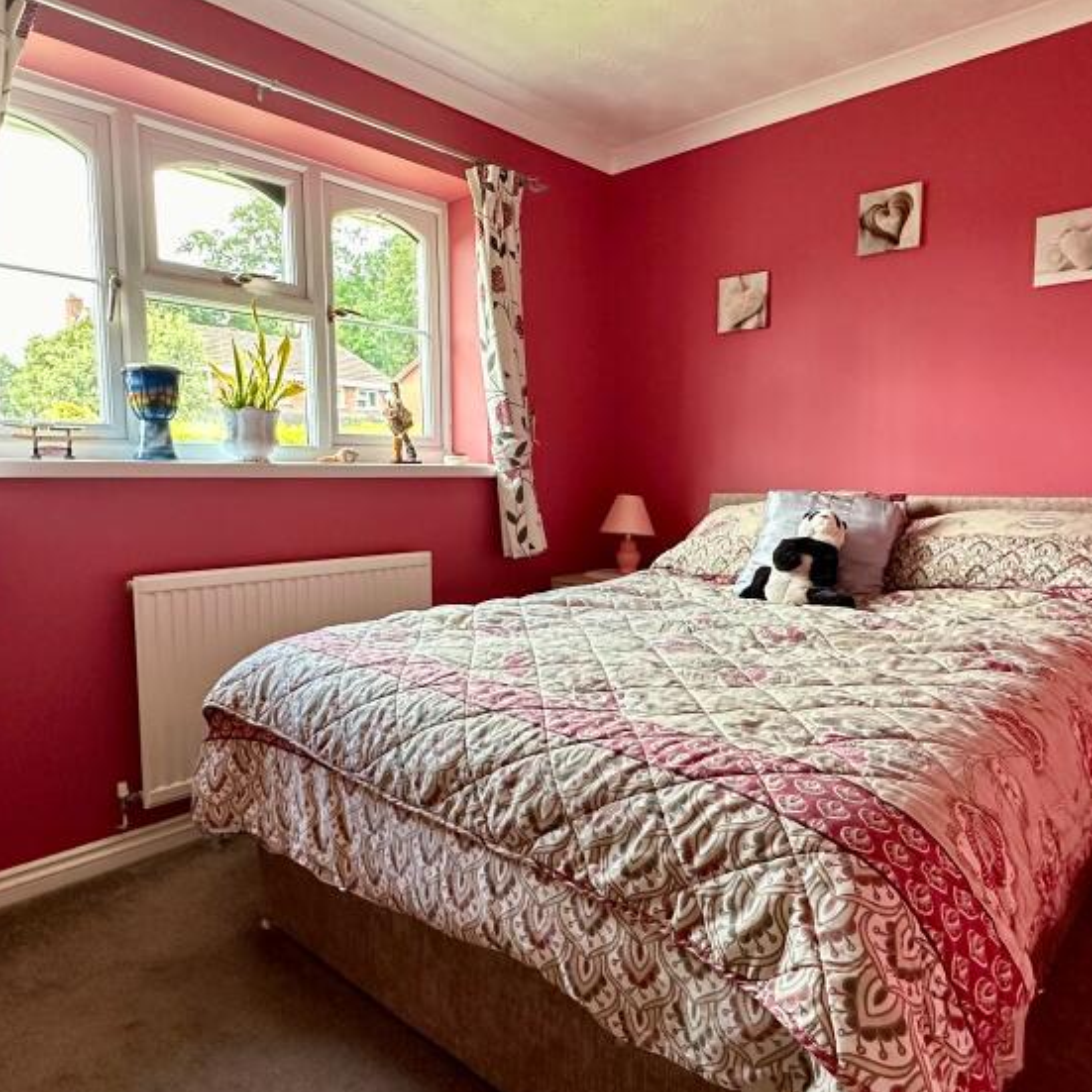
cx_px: 551
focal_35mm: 23
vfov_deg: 67.3
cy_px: 551
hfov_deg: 67.3
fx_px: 821
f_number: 2.2
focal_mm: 2.22
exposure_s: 1/96
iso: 320
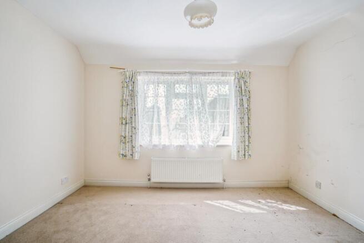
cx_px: 182
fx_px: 162
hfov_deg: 96.7
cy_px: 122
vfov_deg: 73.8
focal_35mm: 16
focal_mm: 16
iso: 320
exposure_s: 1/80
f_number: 4
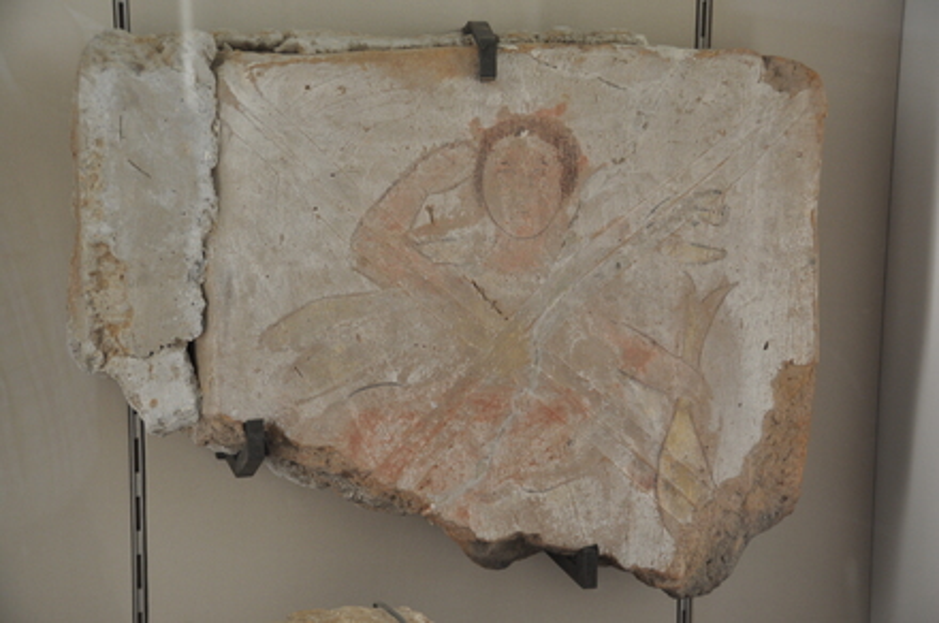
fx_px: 1875
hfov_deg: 28.1
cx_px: 470
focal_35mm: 72
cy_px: 312
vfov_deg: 18.9
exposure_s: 1/100
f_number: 5
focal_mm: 48
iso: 640
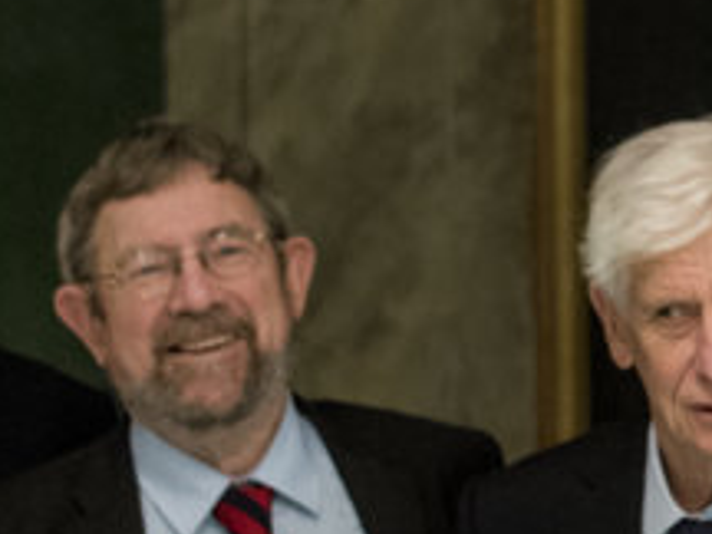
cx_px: 1314
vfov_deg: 5.3
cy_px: 105
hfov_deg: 6.9
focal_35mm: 279
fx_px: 5739
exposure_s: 1/100
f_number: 2
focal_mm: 58
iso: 1600
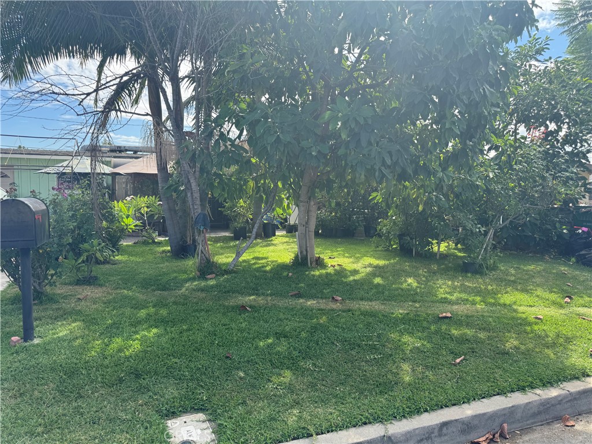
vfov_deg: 56.8
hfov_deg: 71.6
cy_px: 222
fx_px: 410
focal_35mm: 24
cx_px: 296
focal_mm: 6.76
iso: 80
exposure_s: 1/1560
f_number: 1.78
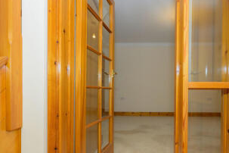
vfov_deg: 56.8
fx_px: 140
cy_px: 91
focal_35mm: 22
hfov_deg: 78.1
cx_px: 132
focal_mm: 14
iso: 500
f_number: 6.3
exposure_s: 1/125
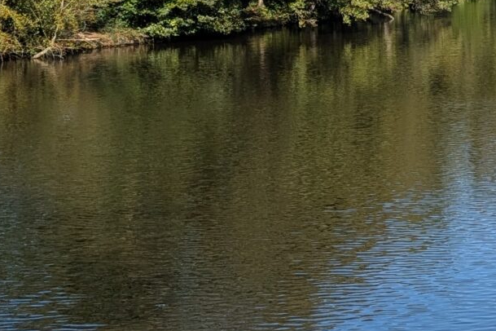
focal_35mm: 105
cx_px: 891
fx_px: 1447
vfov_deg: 12.9
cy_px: 7
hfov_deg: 16.4
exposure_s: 1/863
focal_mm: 6.9
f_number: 1.68
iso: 21
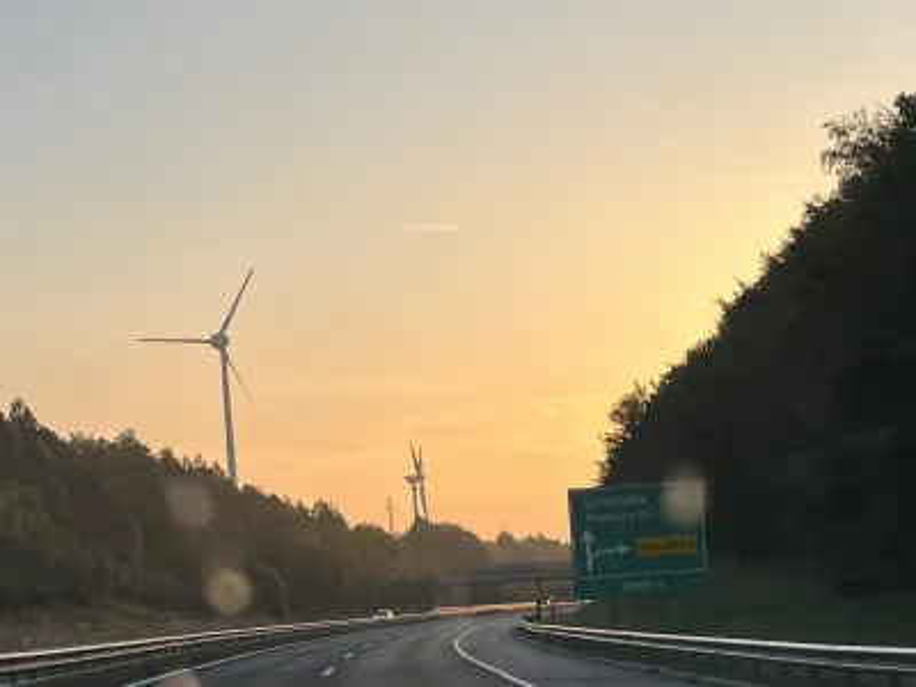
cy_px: 344
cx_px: 458
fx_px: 688
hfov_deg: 67.3
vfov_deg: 53.1
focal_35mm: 26
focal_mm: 5.1
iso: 50
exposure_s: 1/804
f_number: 1.6
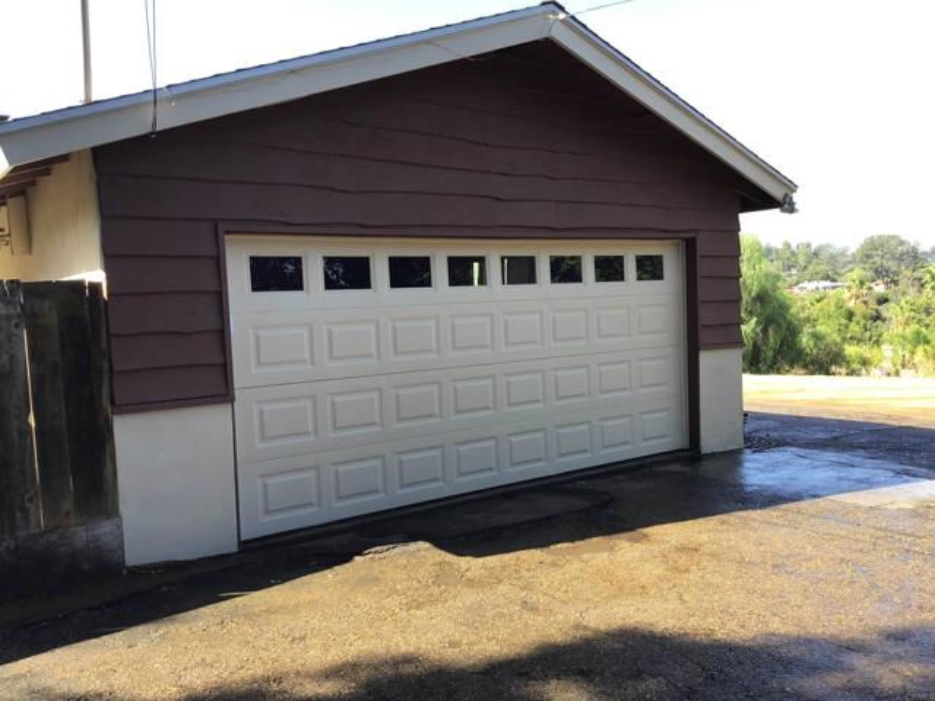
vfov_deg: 45.4
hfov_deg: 58.4
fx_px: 837
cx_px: 468
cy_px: 350
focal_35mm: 31
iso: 25
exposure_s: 1/221
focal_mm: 3.3
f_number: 2.4
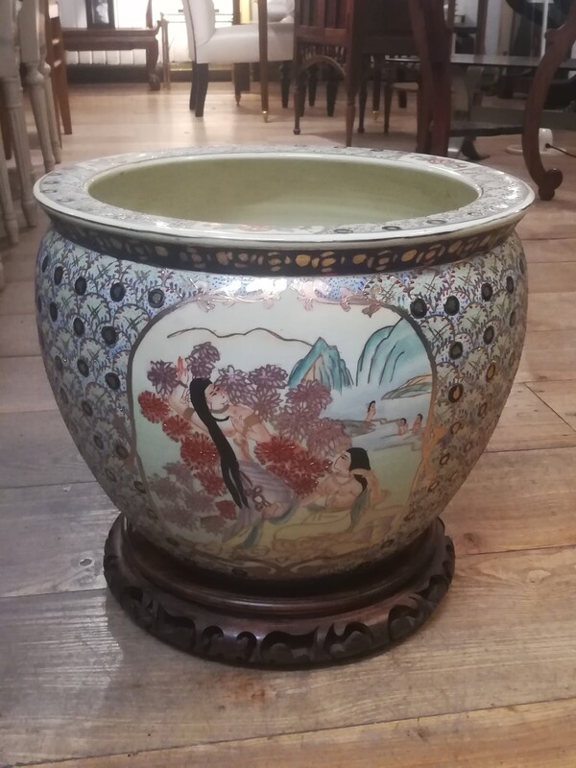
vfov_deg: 47.9
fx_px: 865
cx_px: 288
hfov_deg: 36.8
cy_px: 384
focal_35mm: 39
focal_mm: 3.83
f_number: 2.2
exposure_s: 1/14.3
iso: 500
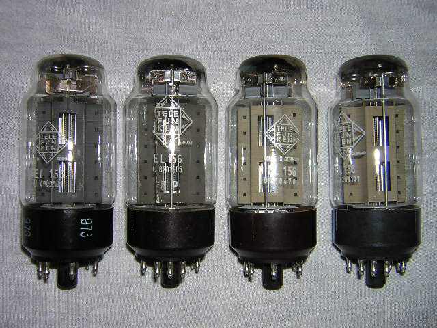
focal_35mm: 36
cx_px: 218
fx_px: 454
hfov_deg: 51.4
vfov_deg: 39.7
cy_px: 164
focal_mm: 4.7
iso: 100
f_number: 5.2
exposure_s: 1/60.1
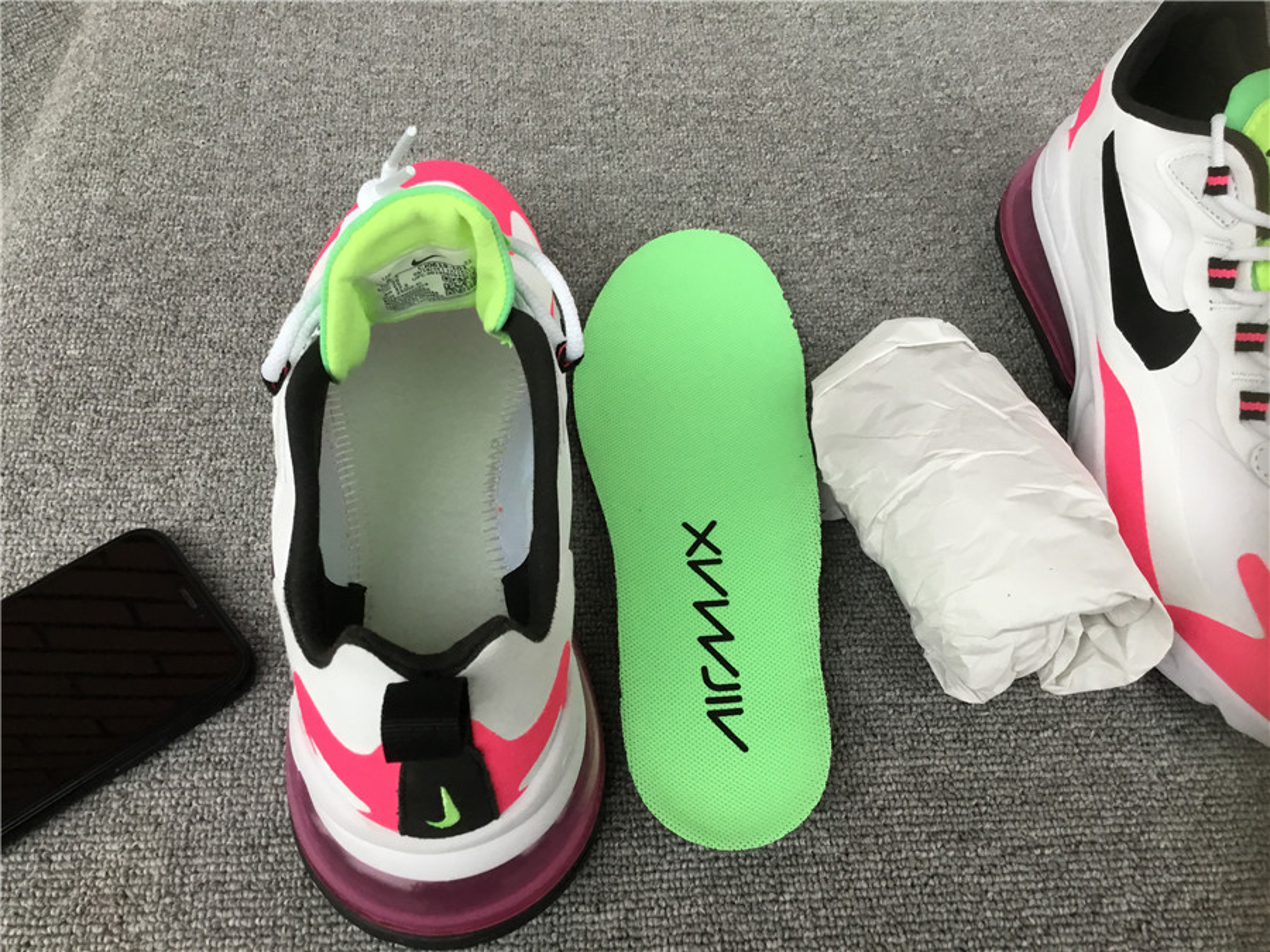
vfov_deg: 45.4
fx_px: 1137
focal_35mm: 31
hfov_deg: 58.4
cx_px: 635
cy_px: 476
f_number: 2.4
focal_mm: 3.3
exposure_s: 1/30
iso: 64
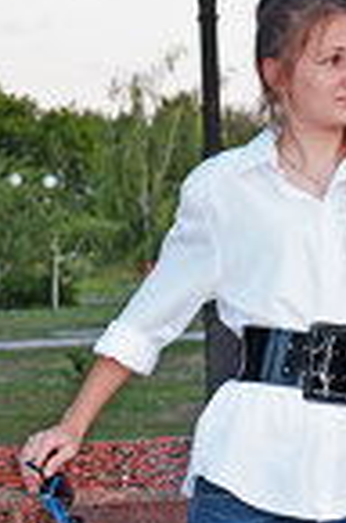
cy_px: 418
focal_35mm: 203
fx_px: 2940
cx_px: 308
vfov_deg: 10.1
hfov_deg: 6.7
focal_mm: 50
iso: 400
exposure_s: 1/60
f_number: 5.6
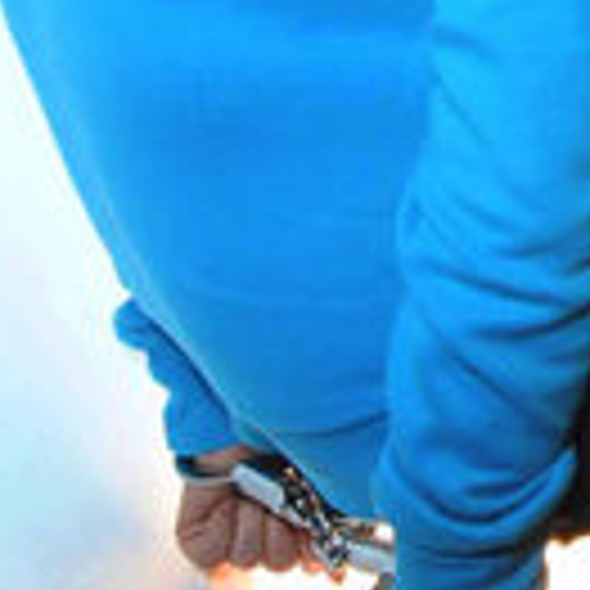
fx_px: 1350
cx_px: 1072
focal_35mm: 70
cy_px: -153
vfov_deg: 22.4
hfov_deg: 18.8
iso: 1250
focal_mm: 12
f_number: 9
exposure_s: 1/30
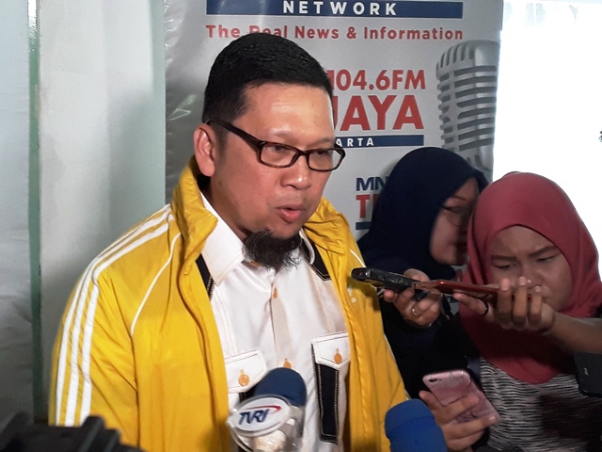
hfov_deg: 65.3
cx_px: 301
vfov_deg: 51.4
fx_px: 470
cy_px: 226
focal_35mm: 27
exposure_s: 1/25
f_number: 1.7
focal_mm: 3.71
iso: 200
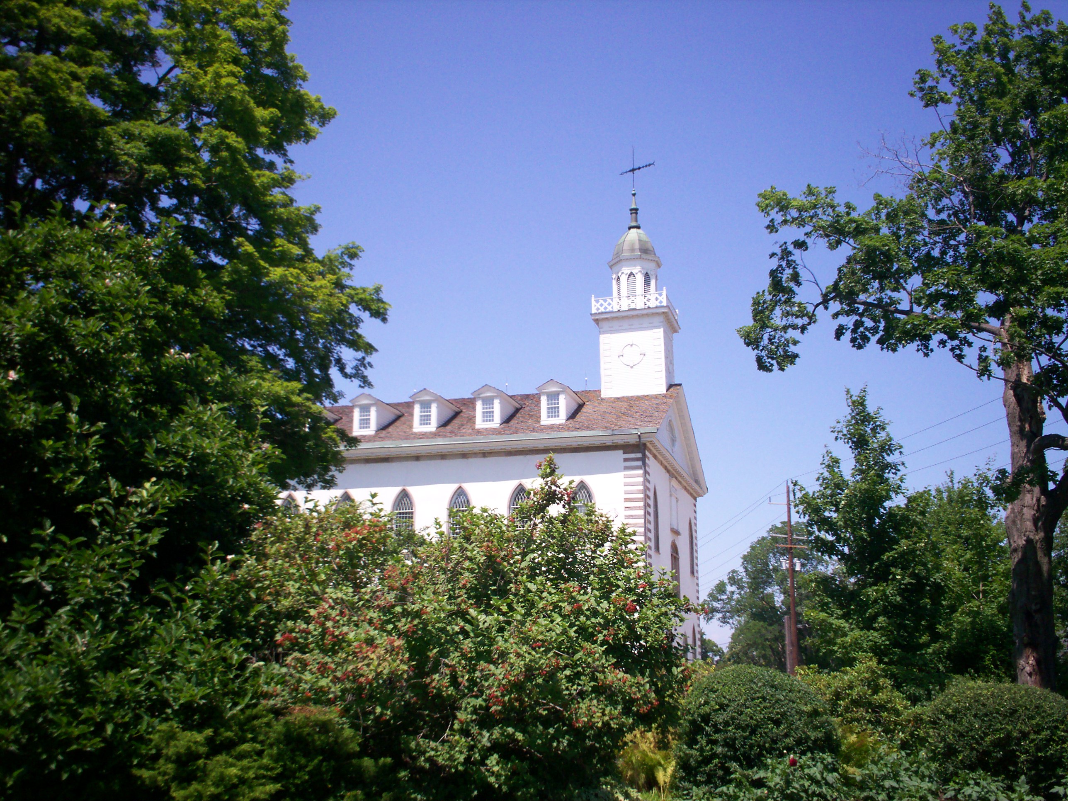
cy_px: 400
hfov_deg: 51.4
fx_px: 1111
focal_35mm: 36
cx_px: 534
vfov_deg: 39.7
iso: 100
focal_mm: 6
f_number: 4.5
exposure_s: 1/489
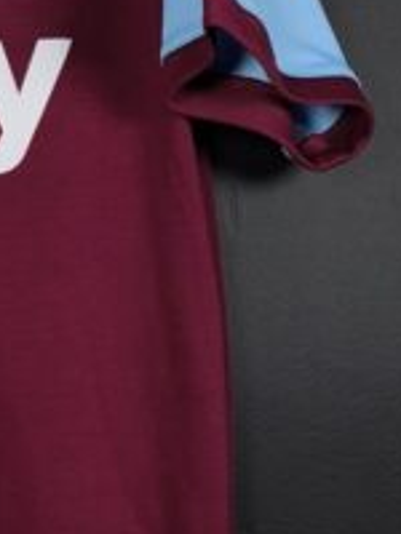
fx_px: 1421
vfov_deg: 21.3
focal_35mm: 92
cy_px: 304
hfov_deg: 15.0
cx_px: -192
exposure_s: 1/160
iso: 400
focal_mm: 6.57
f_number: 1.6
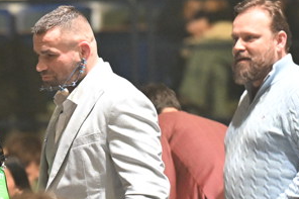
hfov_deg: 2.9
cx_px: 47
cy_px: 134
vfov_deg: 2.0
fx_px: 5810
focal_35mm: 700
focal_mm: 200
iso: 5000
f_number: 2.8
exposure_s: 1/250
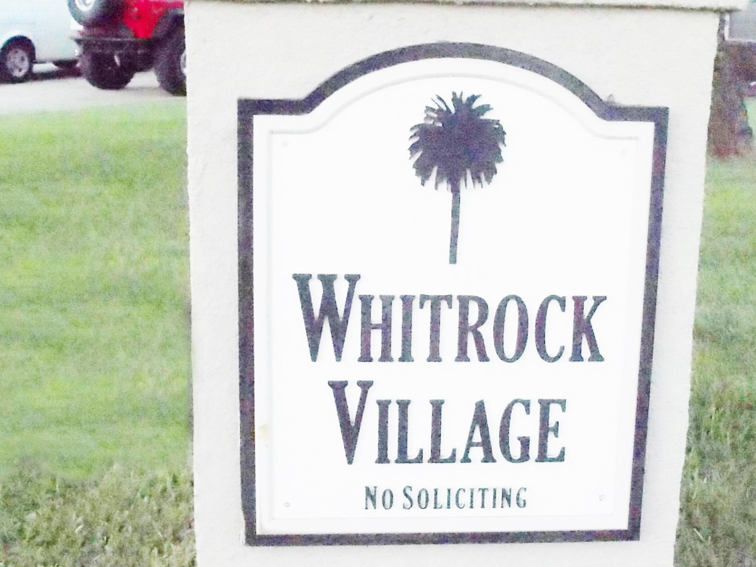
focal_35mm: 55
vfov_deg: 26.6
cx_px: 429
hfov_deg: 34.9
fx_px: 1201
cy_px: 290
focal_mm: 4.1
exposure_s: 1/125
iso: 640
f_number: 3.3
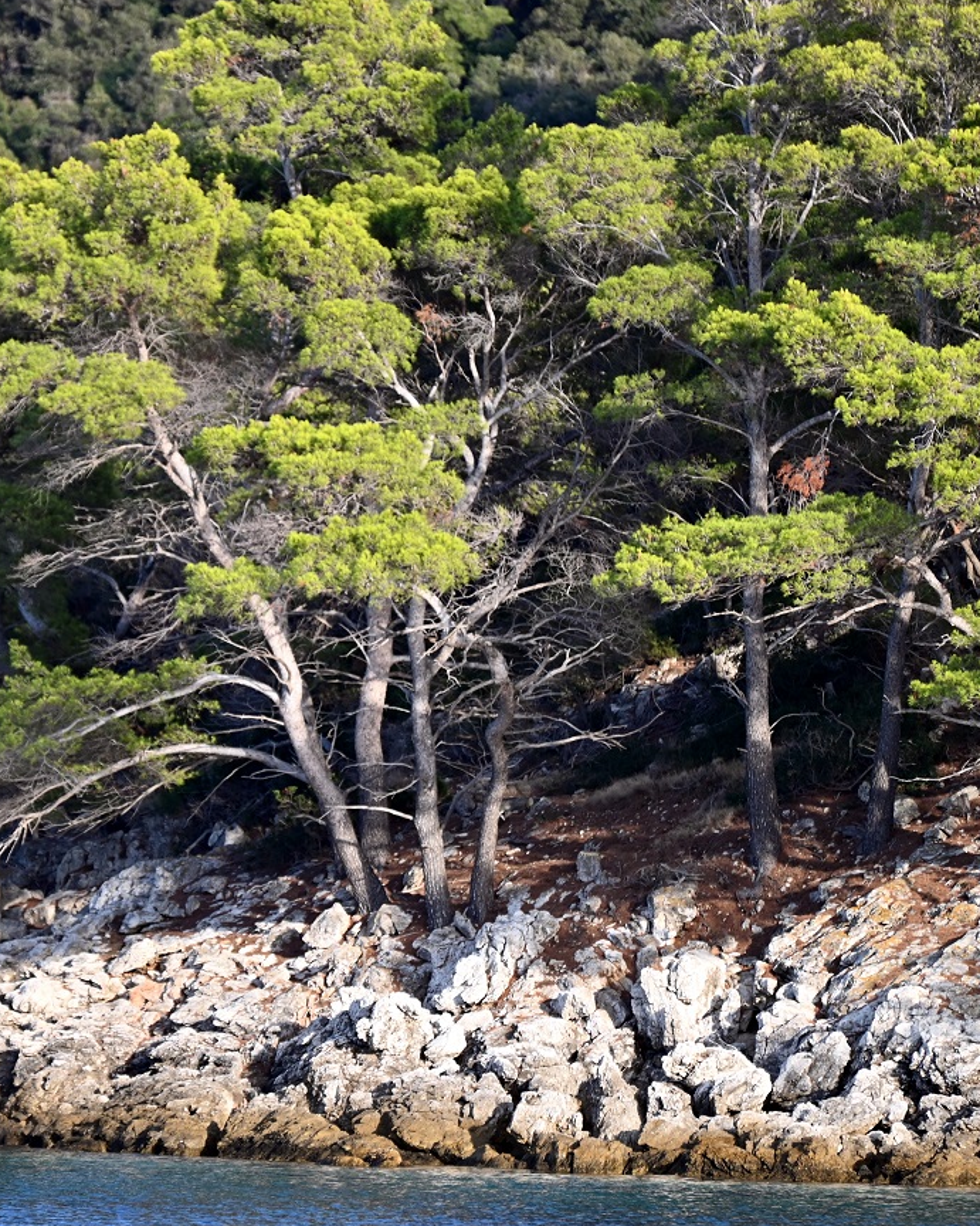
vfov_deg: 6.0
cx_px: 360
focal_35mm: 325
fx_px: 11785
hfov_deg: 4.8
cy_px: 614
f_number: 5.3
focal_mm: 230
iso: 400
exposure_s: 1/640
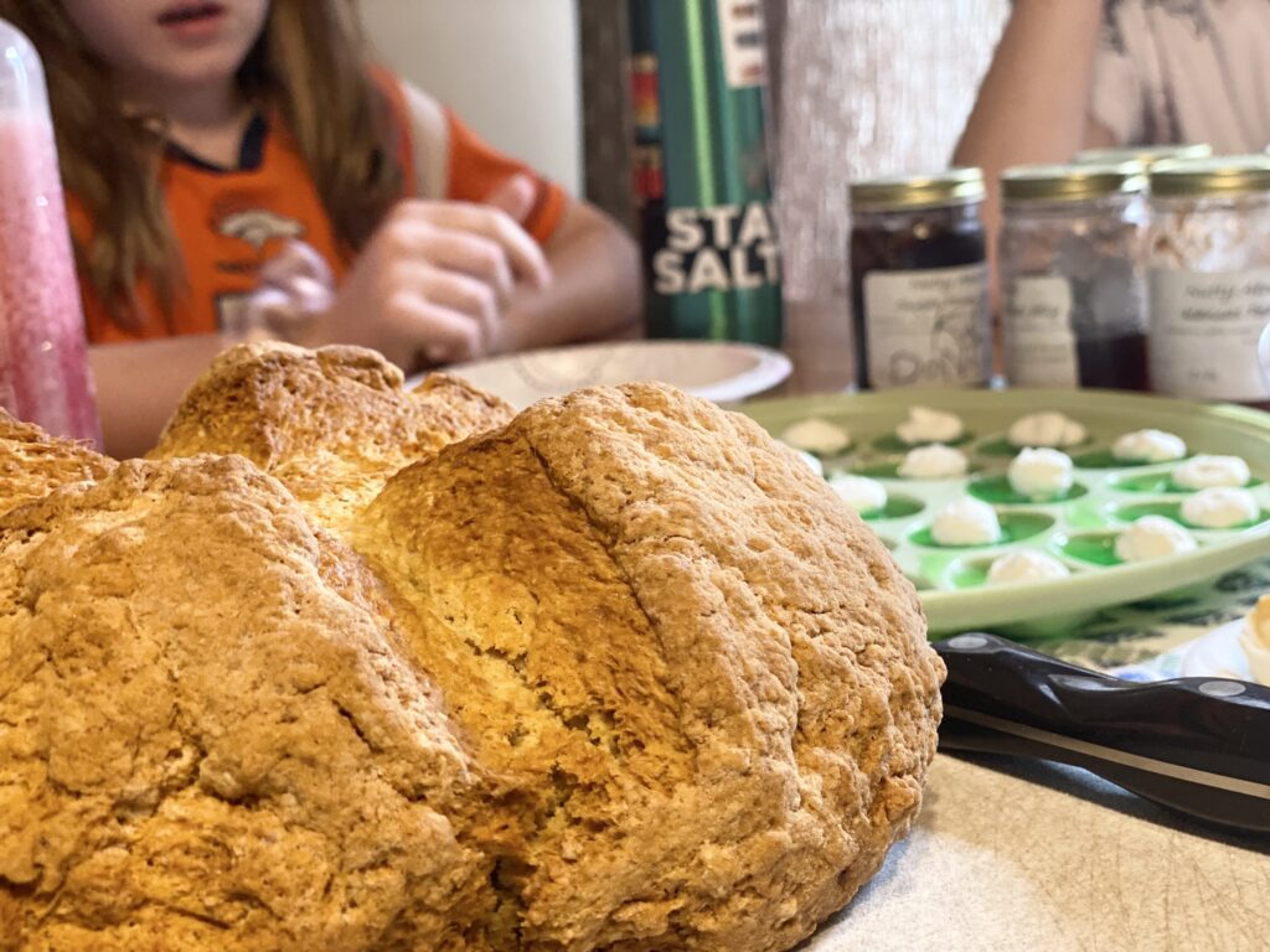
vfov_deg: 28.0
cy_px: 476
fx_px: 1908
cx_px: 635
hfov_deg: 36.8
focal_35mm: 52
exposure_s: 1/40
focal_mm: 6
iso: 250
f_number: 2
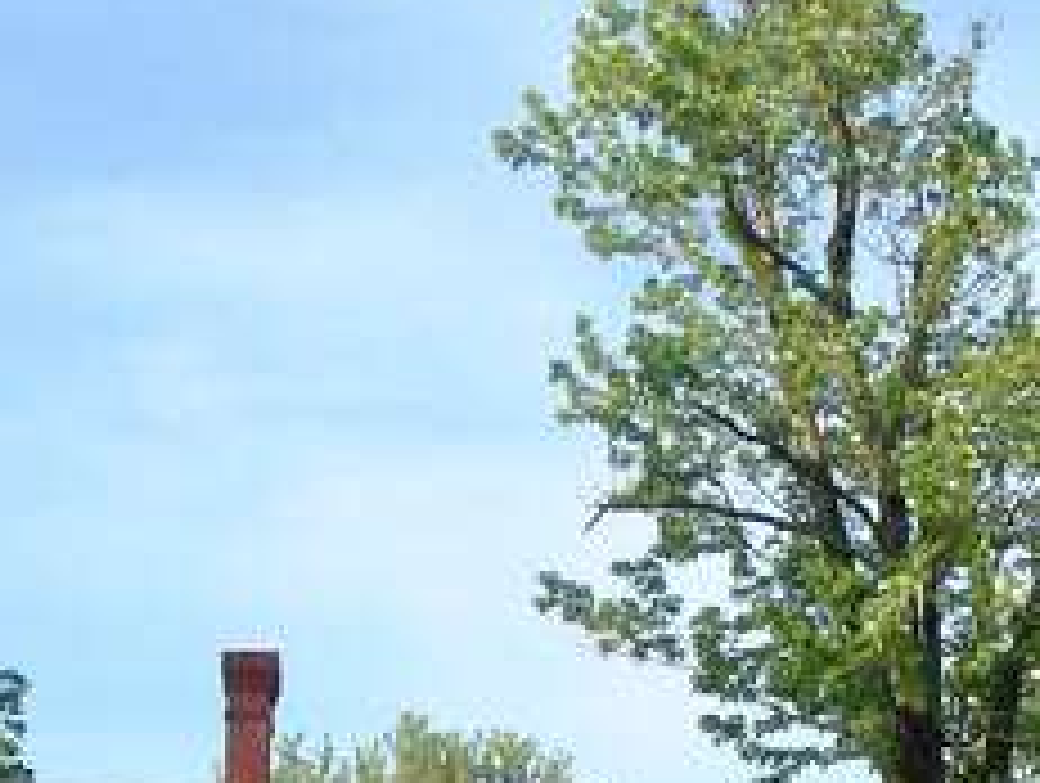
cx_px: 684
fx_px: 3641
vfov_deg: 12.0
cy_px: 932
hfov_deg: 16.2
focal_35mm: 121
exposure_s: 1/640
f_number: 3
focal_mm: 6.3
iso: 80
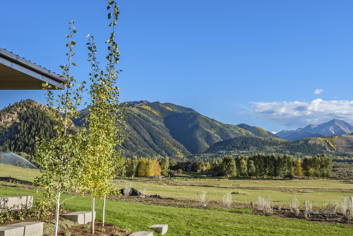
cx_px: 254
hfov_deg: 33.9
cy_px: 130
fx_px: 569
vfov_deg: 23.4
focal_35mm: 58
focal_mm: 35
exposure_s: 1/160
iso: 100
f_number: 10
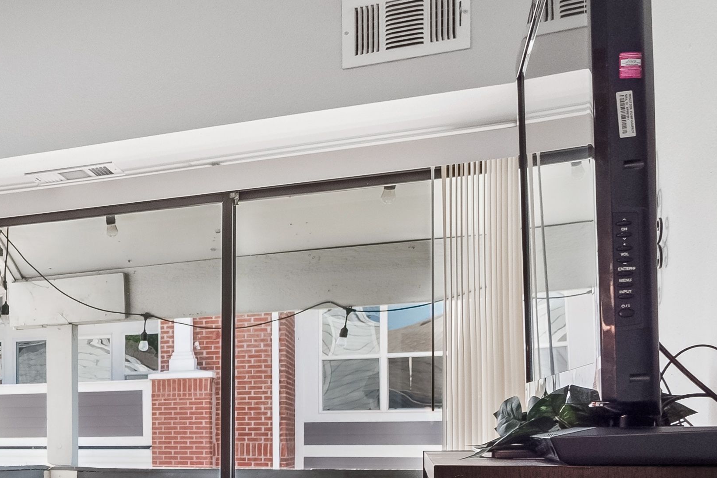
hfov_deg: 27.6
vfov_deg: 24.7
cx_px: -322
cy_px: 440
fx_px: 1055
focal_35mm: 53
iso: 400
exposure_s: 1/80
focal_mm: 8
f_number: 5
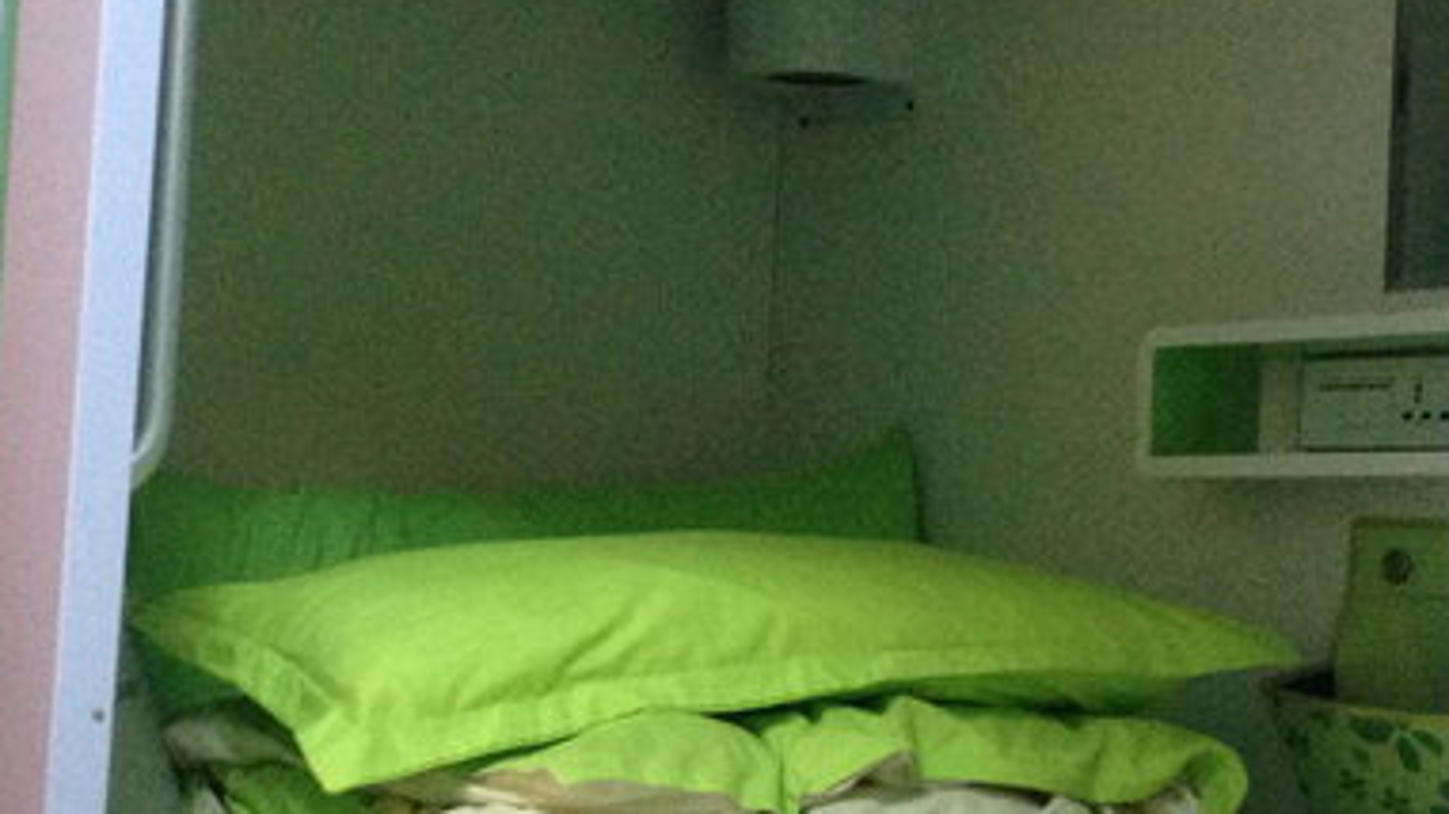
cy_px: 409
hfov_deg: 23.7
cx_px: 647
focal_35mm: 90
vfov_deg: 13.4
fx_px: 3457
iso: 320
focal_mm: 4.28
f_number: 2.4
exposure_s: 1/20
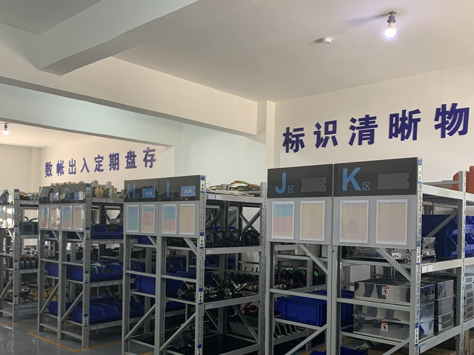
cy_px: 230
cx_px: 229
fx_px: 465
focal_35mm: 34
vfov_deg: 41.4
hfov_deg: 54.0
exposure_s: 1/50
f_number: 1.8
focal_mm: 4.25
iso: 100
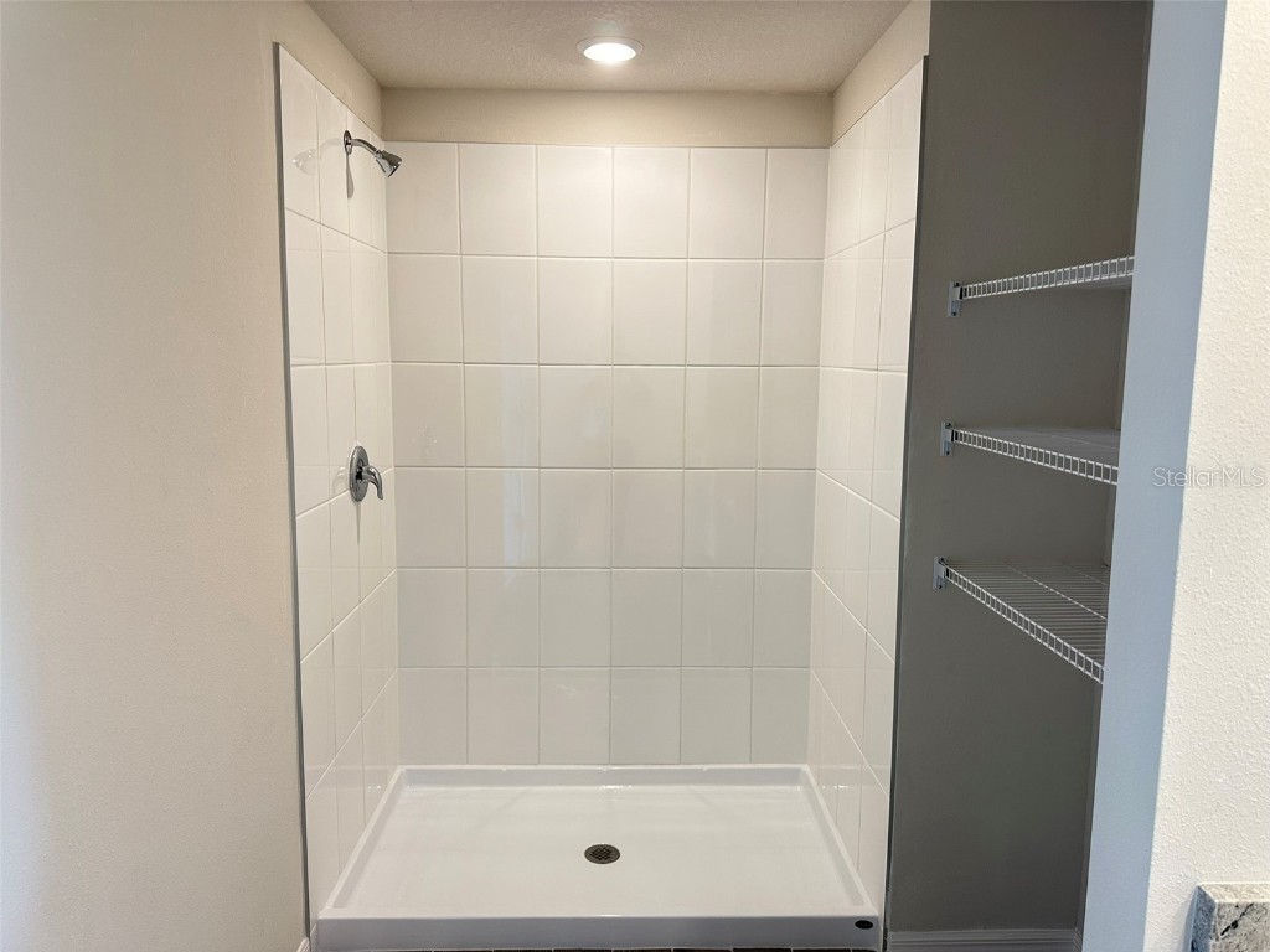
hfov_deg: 71.6
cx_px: 635
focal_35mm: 24
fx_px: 881
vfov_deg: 56.8
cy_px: 476
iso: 125
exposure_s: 1/60
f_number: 1.78
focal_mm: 6.86
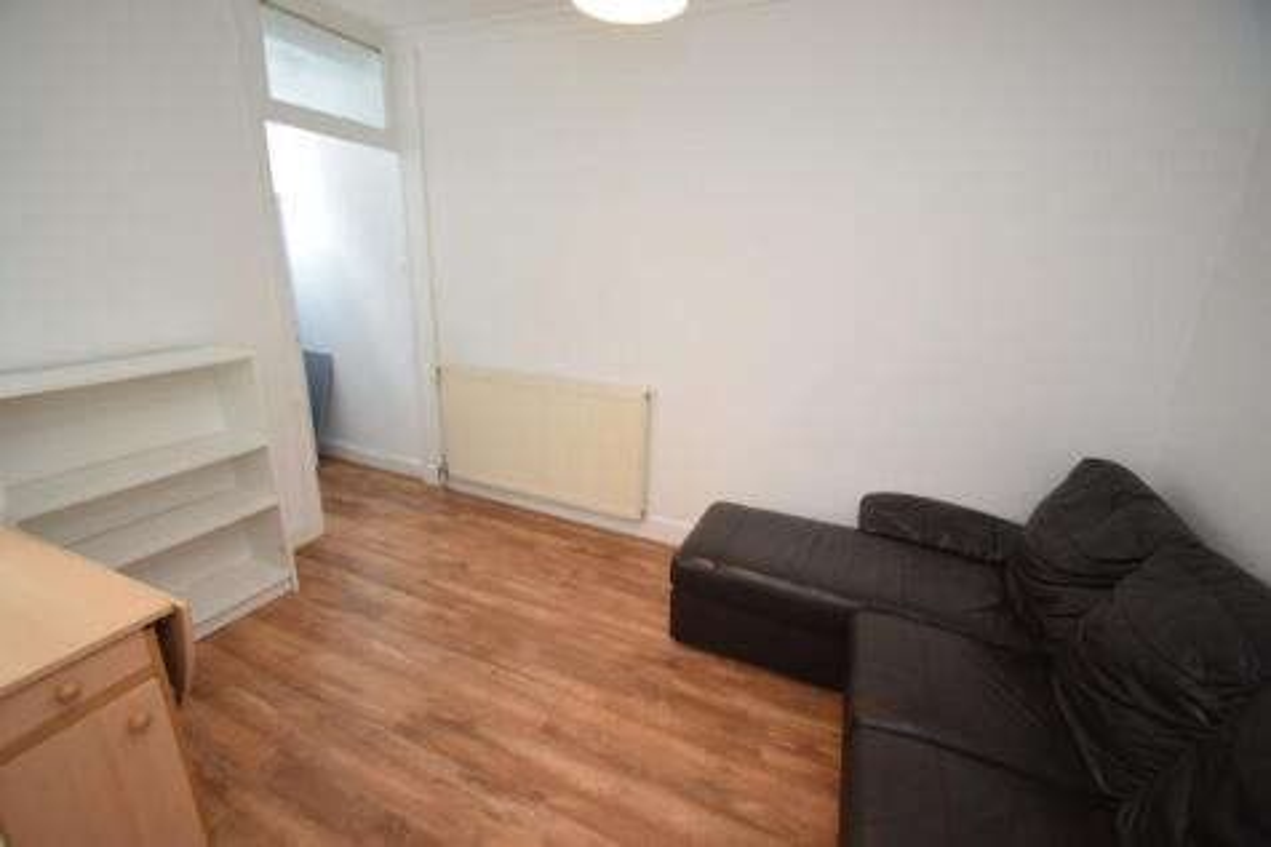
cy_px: 424
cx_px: 636
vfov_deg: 77.3
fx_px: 529
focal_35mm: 15
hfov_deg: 100.4
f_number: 4
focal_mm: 10
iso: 800
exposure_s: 1/60
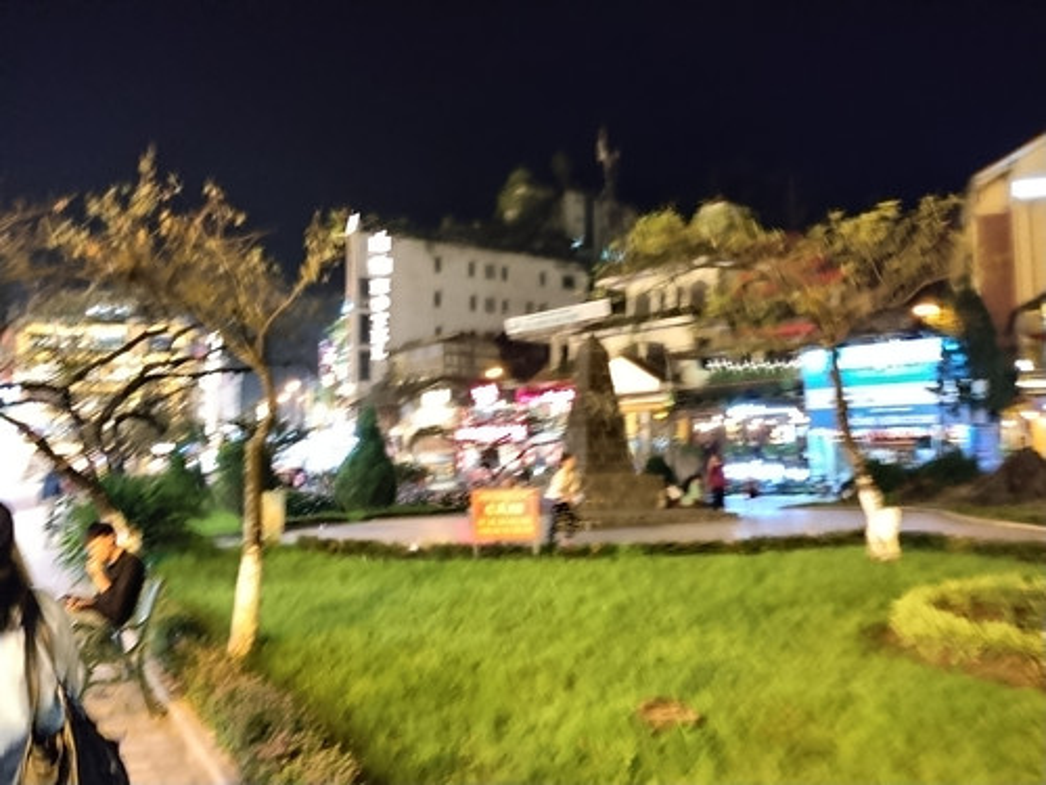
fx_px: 876
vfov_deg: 48.2
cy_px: 392
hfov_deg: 61.7
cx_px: 523
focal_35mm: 29
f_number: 1.8
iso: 1600
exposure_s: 1/20
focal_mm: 4.22
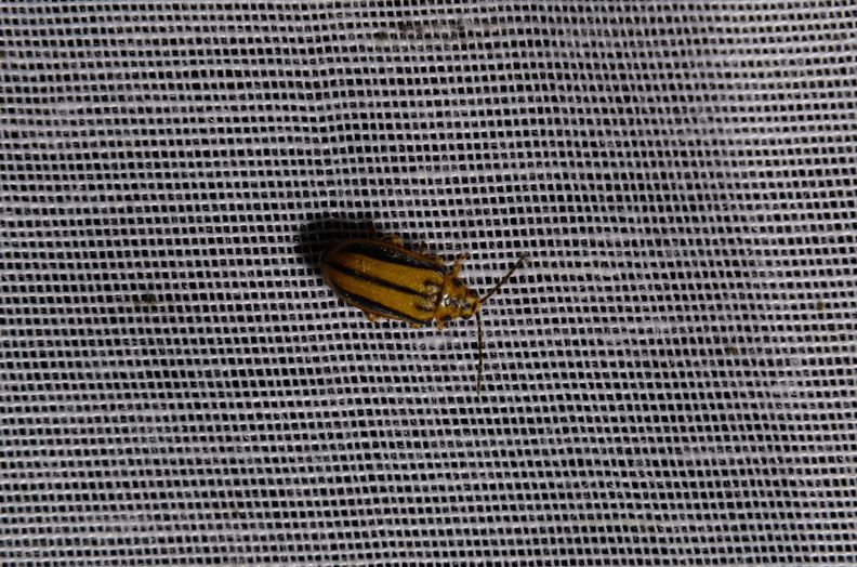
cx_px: 428
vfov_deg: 10.7
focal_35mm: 128
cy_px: 284
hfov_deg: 16.1
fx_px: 3028
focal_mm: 85
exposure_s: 1/60
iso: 100
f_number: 25
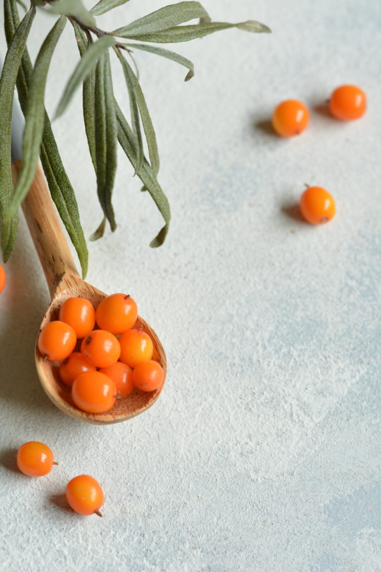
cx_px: 190
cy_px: 286
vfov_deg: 13.0
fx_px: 2500
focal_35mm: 158
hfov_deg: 8.7
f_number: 8
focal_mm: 105
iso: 200
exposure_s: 1/13
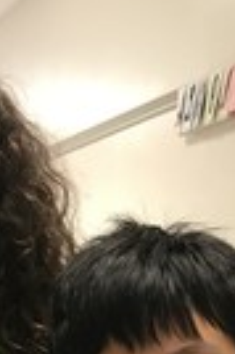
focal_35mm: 122
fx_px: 1198
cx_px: 98
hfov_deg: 11.2
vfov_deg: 15.8
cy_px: 491
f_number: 1.8
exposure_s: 1/17
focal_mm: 3.99
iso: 40
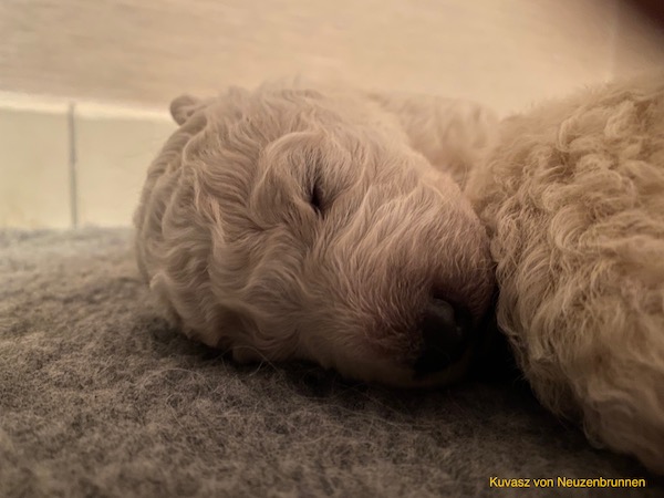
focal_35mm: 26
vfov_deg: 53.1
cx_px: 332
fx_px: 499
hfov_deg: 67.3
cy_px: 249
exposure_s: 1/10
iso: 400
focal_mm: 4.25
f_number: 1.8
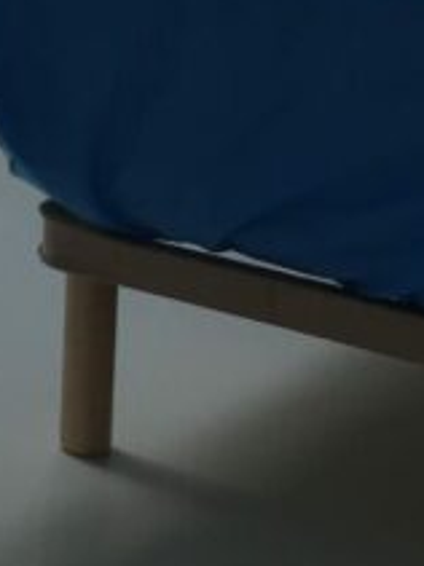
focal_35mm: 141
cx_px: -276
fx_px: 2305
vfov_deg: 13.2
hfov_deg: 10.1
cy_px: -274
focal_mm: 4.15
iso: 32
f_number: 2.2
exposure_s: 1/100
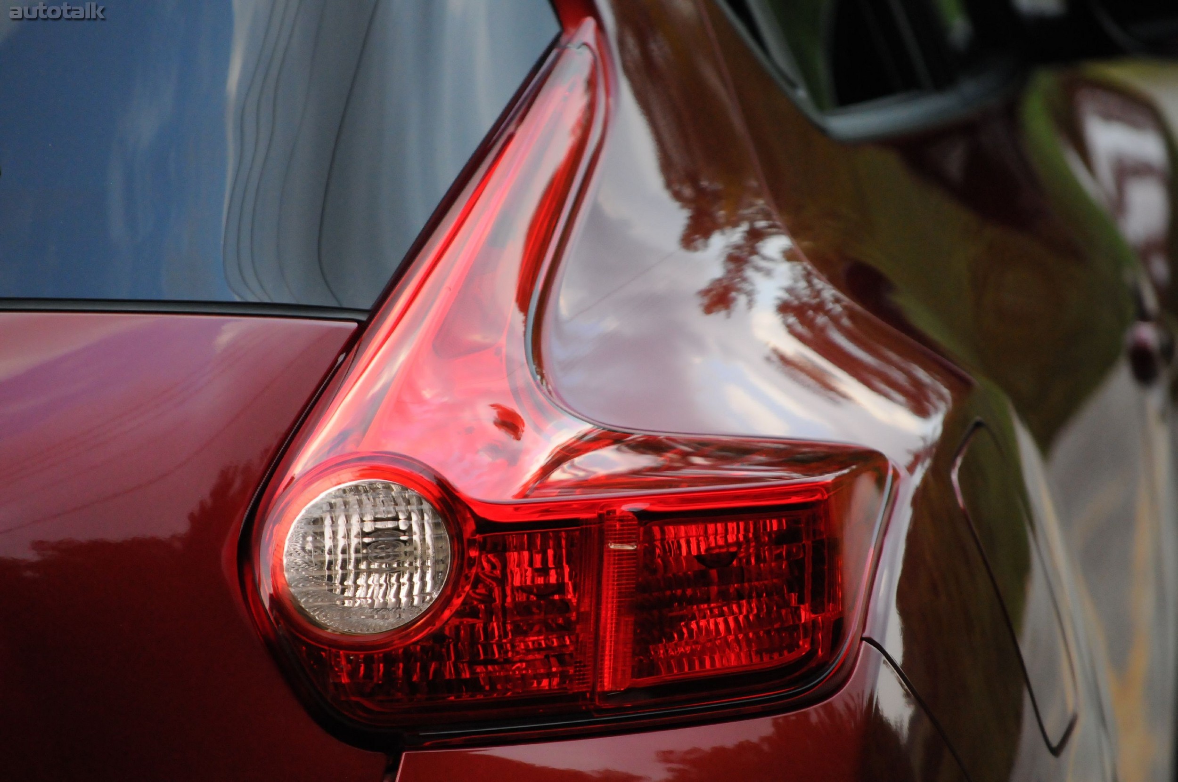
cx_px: 589
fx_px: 7845
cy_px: 391
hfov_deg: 8.6
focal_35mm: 240
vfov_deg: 5.7
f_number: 5.6
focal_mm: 160
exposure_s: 1/640
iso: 2000
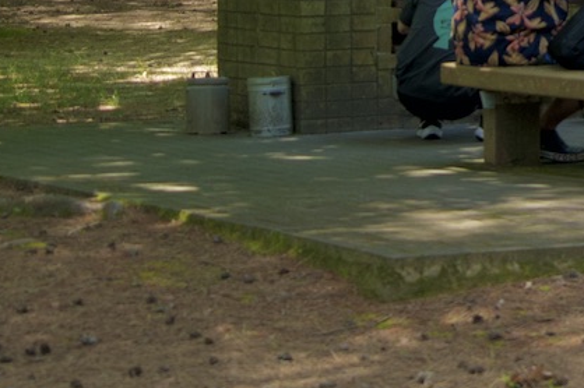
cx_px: 904
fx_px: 3145
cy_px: -288
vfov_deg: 6.9
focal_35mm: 194
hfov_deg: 10.2
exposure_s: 1/400
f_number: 4.5
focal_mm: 54
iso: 400
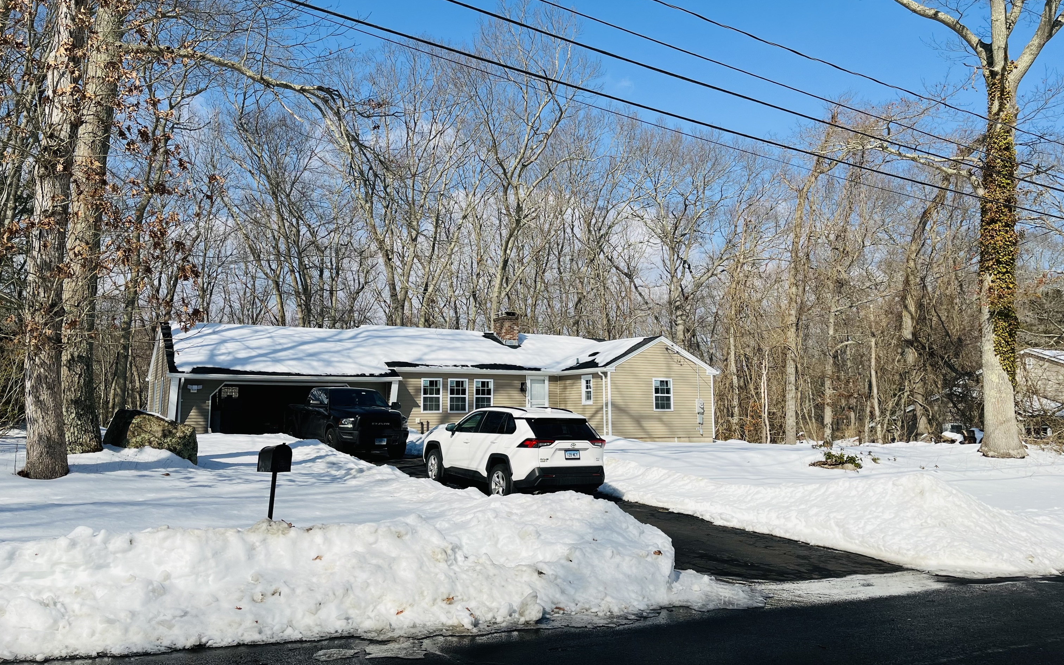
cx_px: 529
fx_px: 812
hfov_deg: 66.5
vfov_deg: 44.5
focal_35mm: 28
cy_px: 301
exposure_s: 1/6897
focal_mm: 5.1
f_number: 1.6
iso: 50
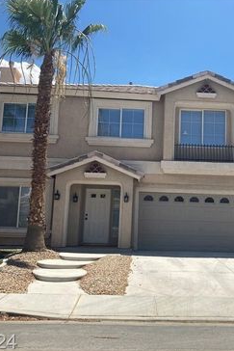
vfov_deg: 48.4
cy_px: 175
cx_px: 168
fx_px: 390
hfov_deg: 32.9
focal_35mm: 40
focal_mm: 3.99
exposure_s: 1/2667
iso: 20
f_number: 1.8
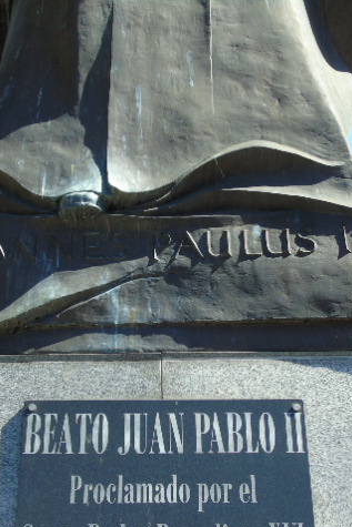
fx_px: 821
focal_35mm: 56
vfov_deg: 35.6
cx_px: 160
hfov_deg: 24.2
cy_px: 265
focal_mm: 7.1
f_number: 3.9
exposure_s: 1/250
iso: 80
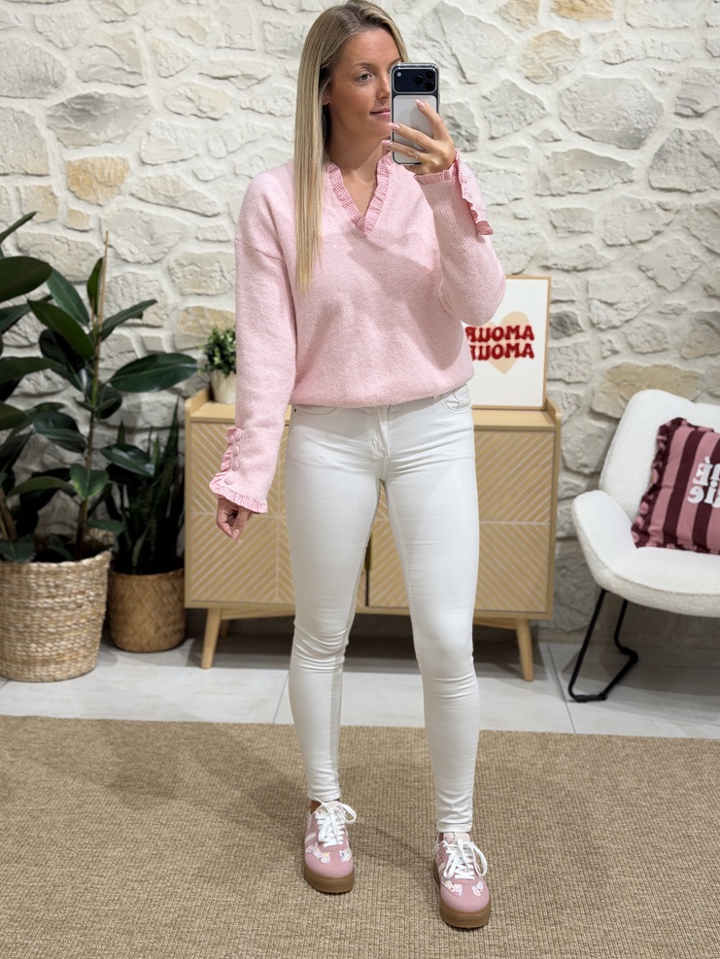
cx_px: 355
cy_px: 480
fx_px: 1358
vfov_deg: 38.9
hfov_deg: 29.7
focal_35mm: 49
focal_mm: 6.76
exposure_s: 1/100
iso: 50
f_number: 1.78
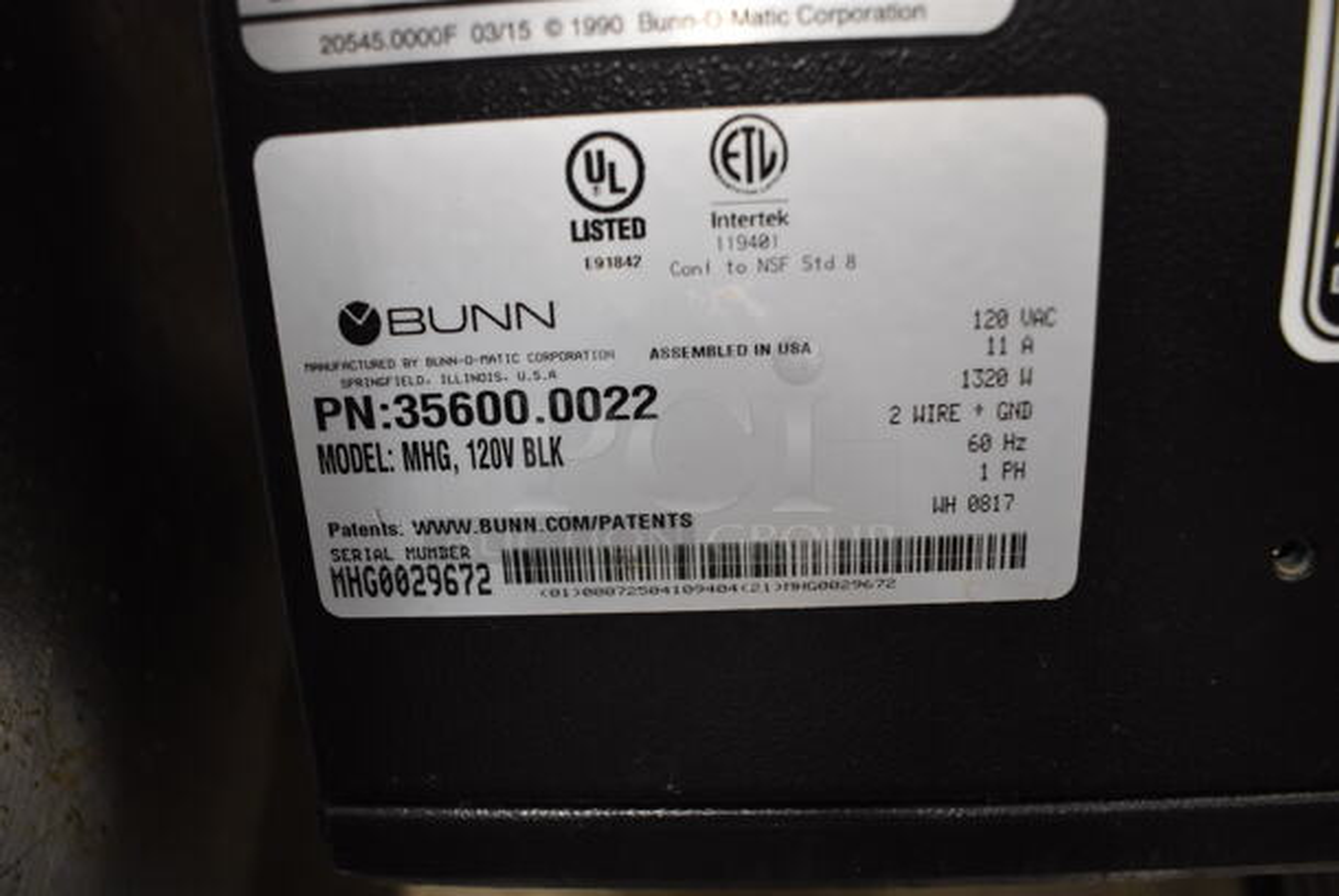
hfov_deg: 67.3
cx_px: 670
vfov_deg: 48.0
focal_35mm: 27
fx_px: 1005
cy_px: 448
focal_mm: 18
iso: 1600
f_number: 4
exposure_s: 1/60
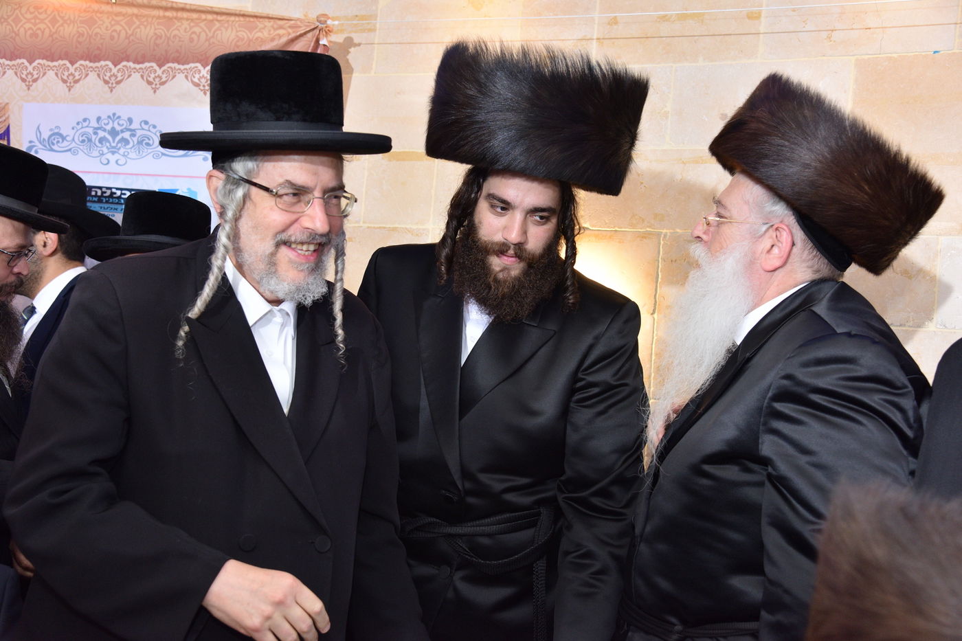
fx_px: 1176
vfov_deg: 30.5
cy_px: 320
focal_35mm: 44
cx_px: 481
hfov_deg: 44.5
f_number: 5
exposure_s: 1/160
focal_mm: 44
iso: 1000
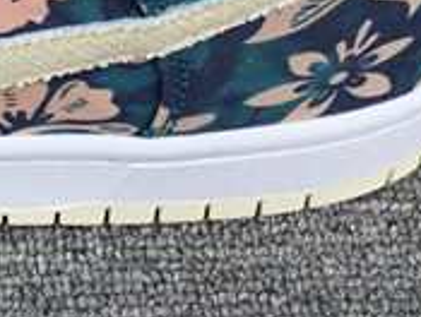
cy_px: -241
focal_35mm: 159
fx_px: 1938
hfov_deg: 11.9
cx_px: -195
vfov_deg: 9.0
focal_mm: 3.3
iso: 25
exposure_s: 1/310
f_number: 2.4
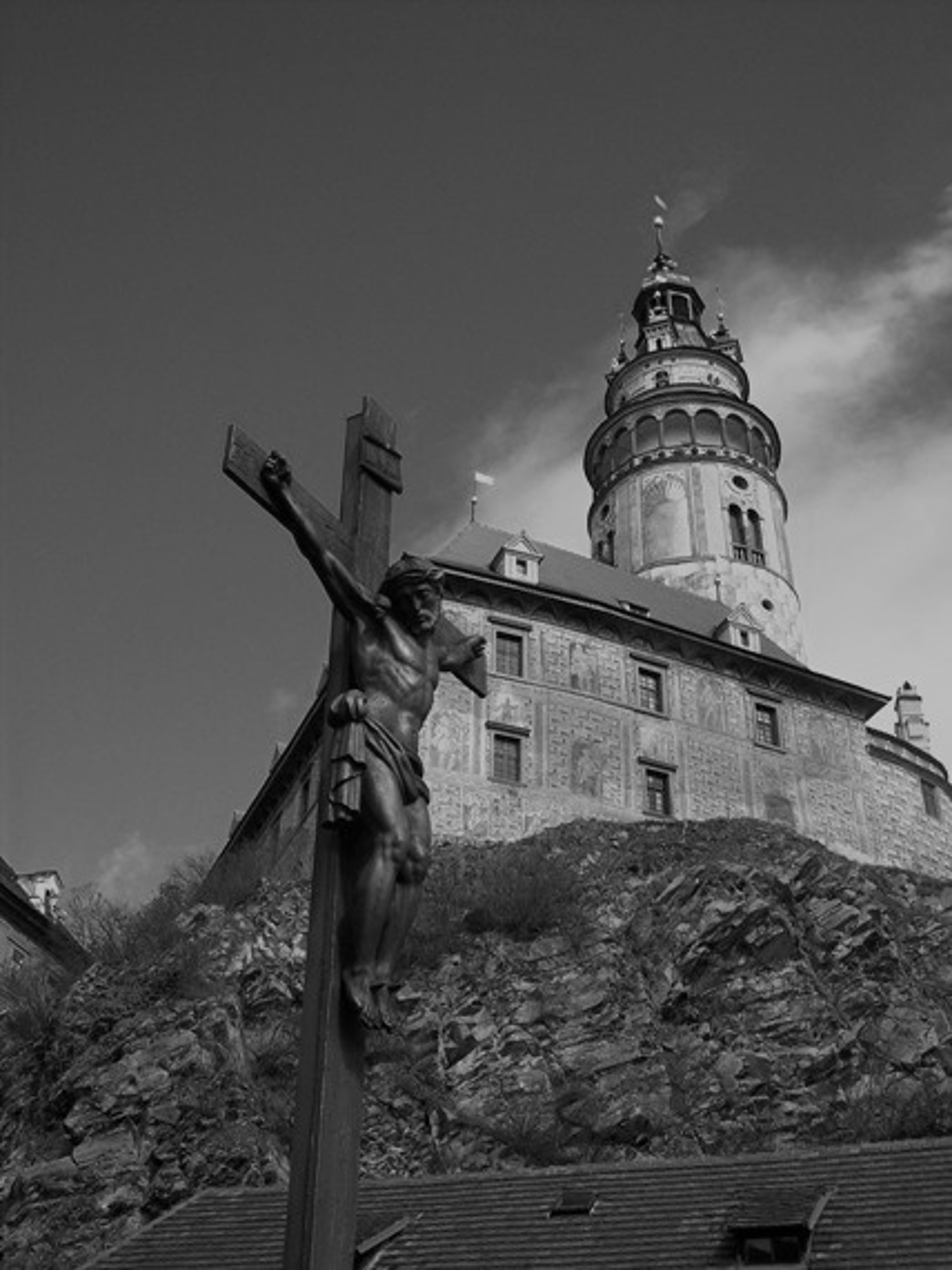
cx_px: 476
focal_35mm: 39
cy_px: 635
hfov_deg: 36.8
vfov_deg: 47.9
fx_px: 1431
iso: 100
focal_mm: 8
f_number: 4
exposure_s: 1/750
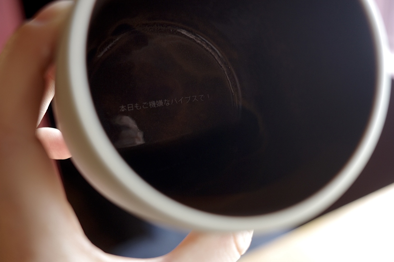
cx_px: 197
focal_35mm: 40
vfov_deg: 33.4
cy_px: 131
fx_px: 438
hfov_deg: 48.5
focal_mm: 26
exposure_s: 1/15
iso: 100
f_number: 2.8
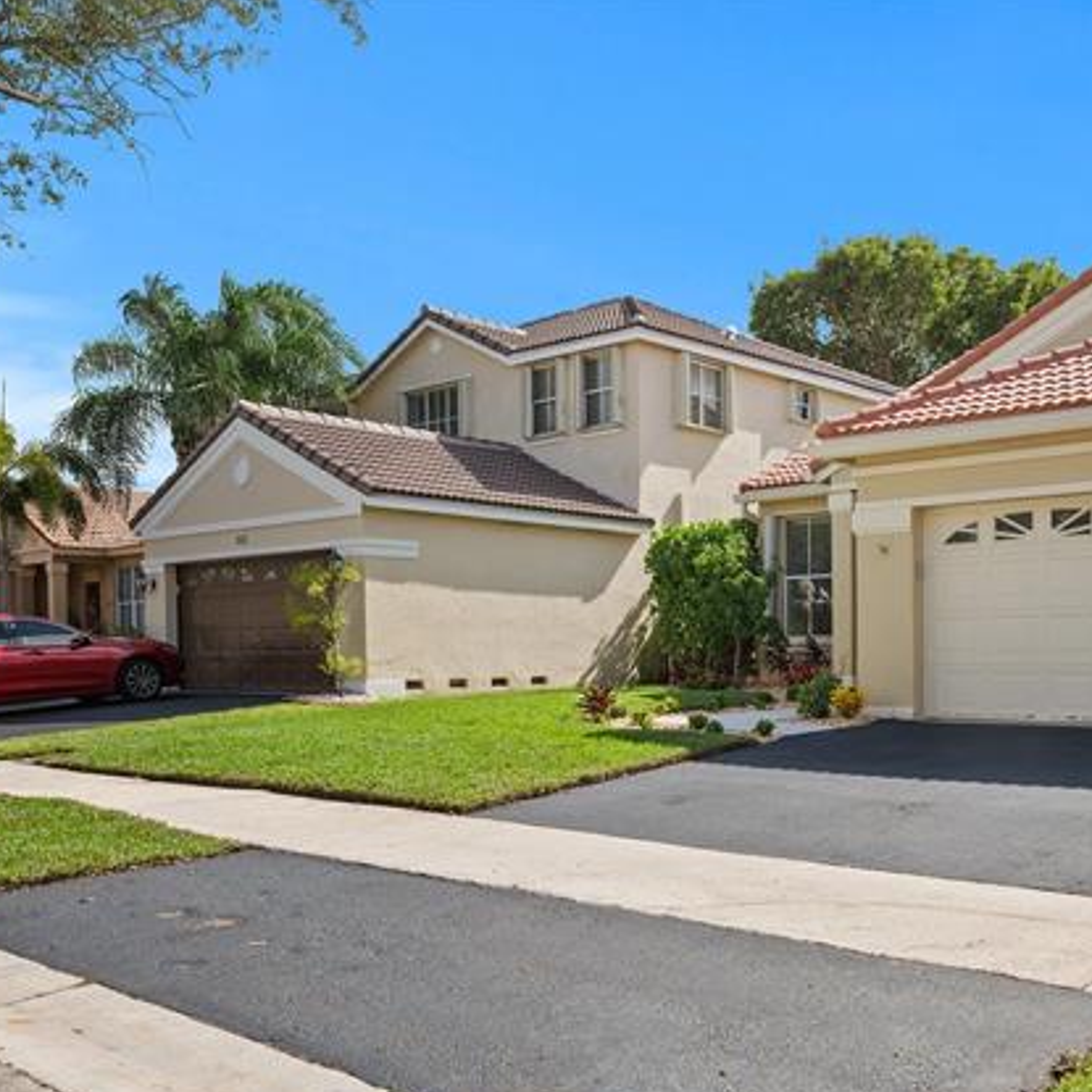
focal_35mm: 36
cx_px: 724
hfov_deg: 45.4
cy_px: 692
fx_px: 1285
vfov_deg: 45.6
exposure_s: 1/160
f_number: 8
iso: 200
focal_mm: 22
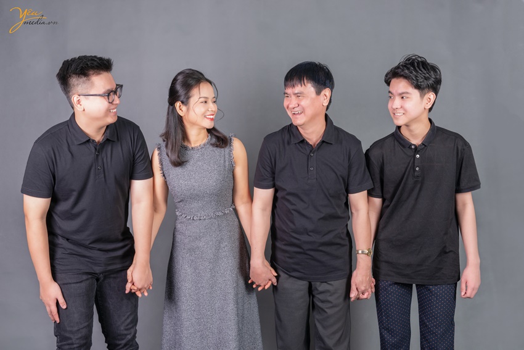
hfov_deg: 35.6
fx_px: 815
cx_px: 262
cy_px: 175
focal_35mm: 56
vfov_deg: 24.2
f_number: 8
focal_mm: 56
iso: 400
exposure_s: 1/160
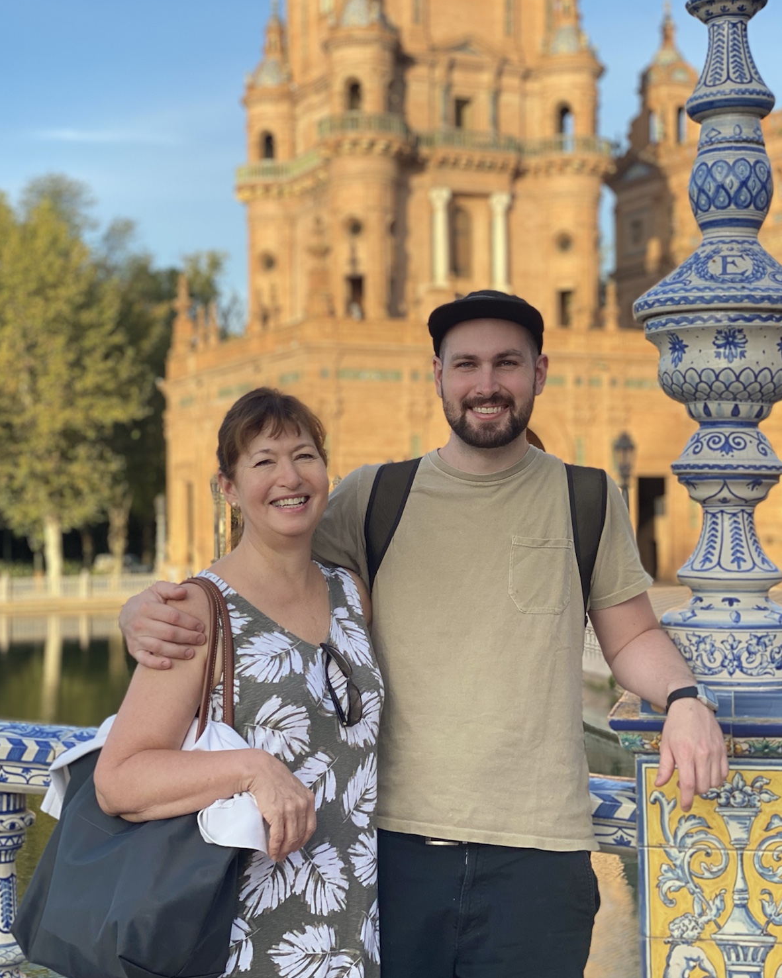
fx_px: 1592
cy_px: 462
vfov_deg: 34.1
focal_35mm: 55
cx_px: 395
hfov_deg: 27.6
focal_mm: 6
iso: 20
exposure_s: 1/461
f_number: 2
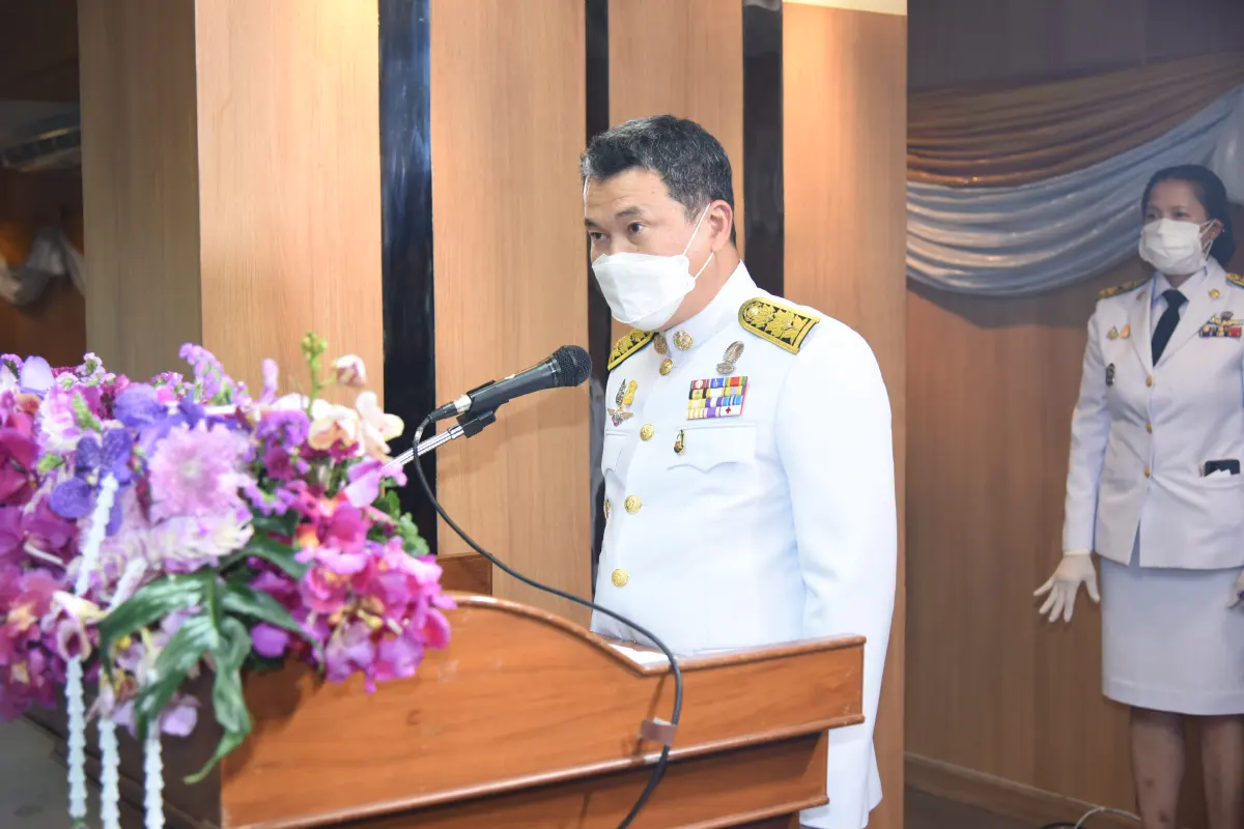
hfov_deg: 39.6
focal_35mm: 50
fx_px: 1728
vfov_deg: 27.0
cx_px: 622
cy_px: 414
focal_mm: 50
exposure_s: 1/100
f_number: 4
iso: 1250
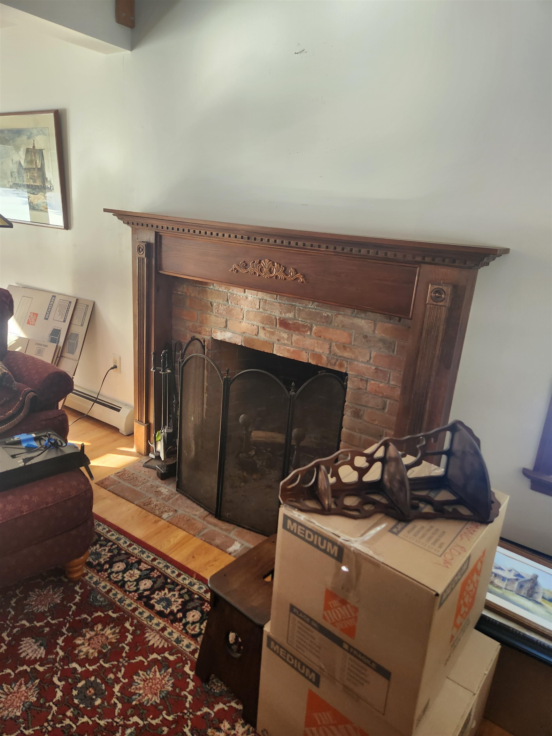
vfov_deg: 73.9
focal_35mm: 23
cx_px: 276
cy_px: 368
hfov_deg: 58.9
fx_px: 489
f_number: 1.8
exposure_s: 1/180
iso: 160
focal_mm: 5.4
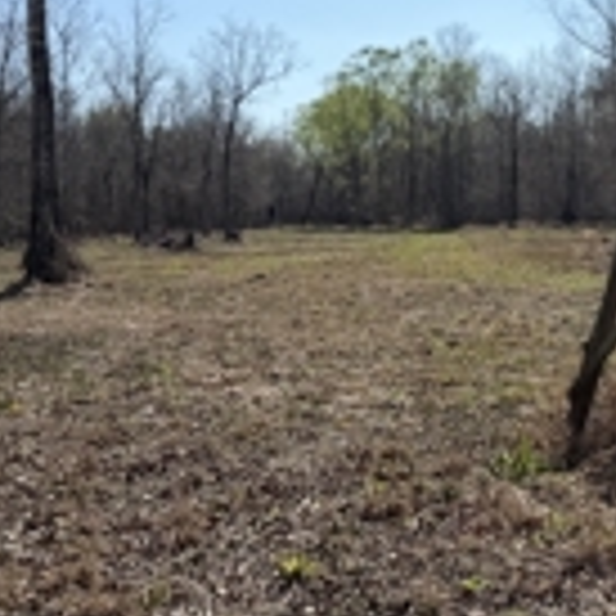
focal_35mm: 62
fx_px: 1248
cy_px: 202
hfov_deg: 27.2
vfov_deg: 27.5
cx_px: 486
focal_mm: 6.76
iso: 80
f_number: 1.78
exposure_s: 1/6173
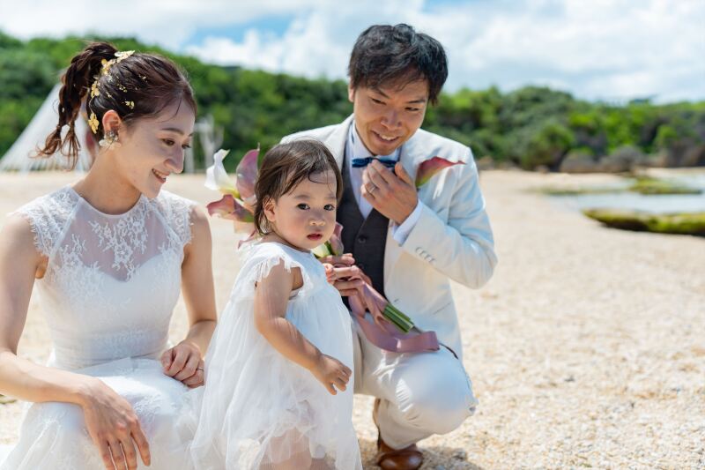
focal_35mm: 45
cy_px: 235
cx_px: 352
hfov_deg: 43.6
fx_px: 881
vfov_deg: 29.9
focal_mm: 45
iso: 125
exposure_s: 1/2500
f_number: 2.8
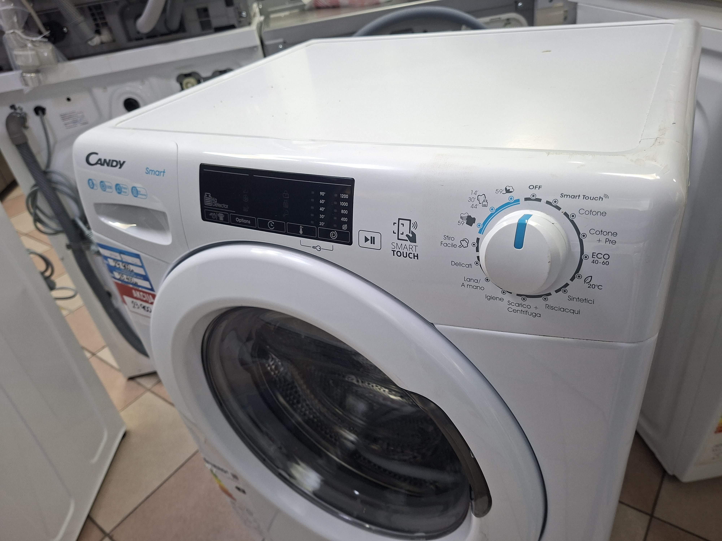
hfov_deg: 73.9
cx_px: 361
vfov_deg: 58.9
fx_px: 480
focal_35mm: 23
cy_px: 270
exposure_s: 1/50
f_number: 1.8
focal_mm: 5.54
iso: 200
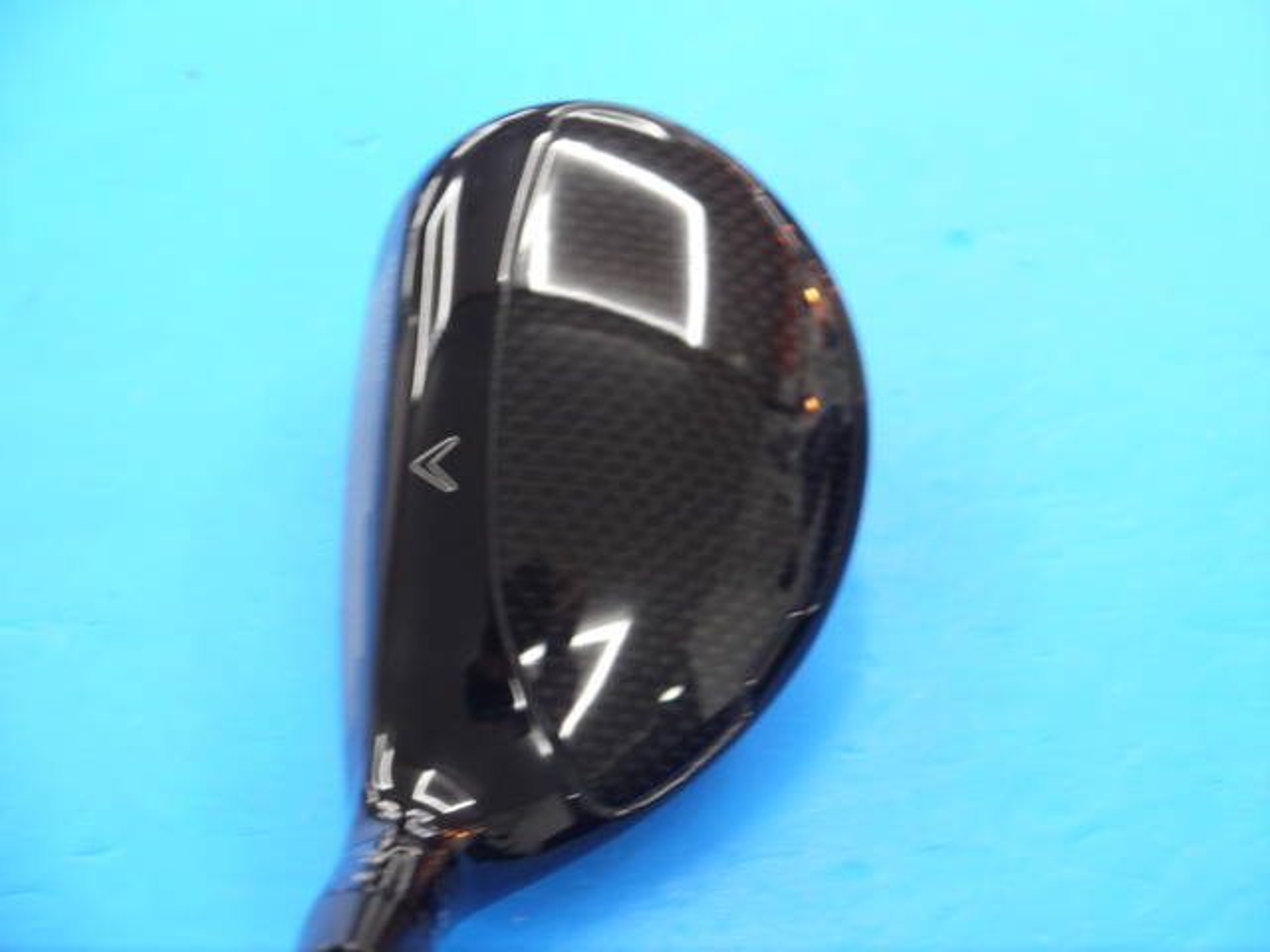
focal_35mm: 84
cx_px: 635
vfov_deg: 17.6
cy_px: 476
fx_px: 3082
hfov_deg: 23.3
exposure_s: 1/50
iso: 800
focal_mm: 42
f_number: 5.6
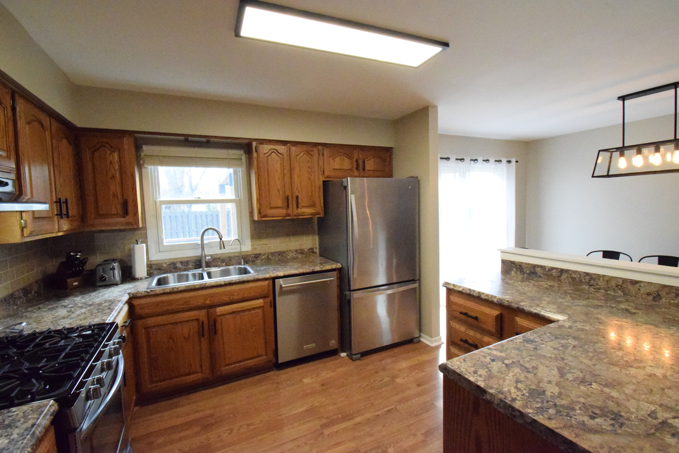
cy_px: 226
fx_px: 283
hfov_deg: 100.4
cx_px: 340
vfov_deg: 77.3
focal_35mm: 15
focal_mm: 10
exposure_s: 1/160
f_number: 14
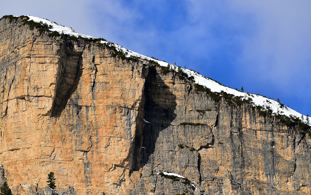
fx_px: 2017
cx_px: 147
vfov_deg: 5.5
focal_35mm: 238
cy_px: 99
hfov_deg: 8.8
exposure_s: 1/1600
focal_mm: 180
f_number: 5
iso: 125
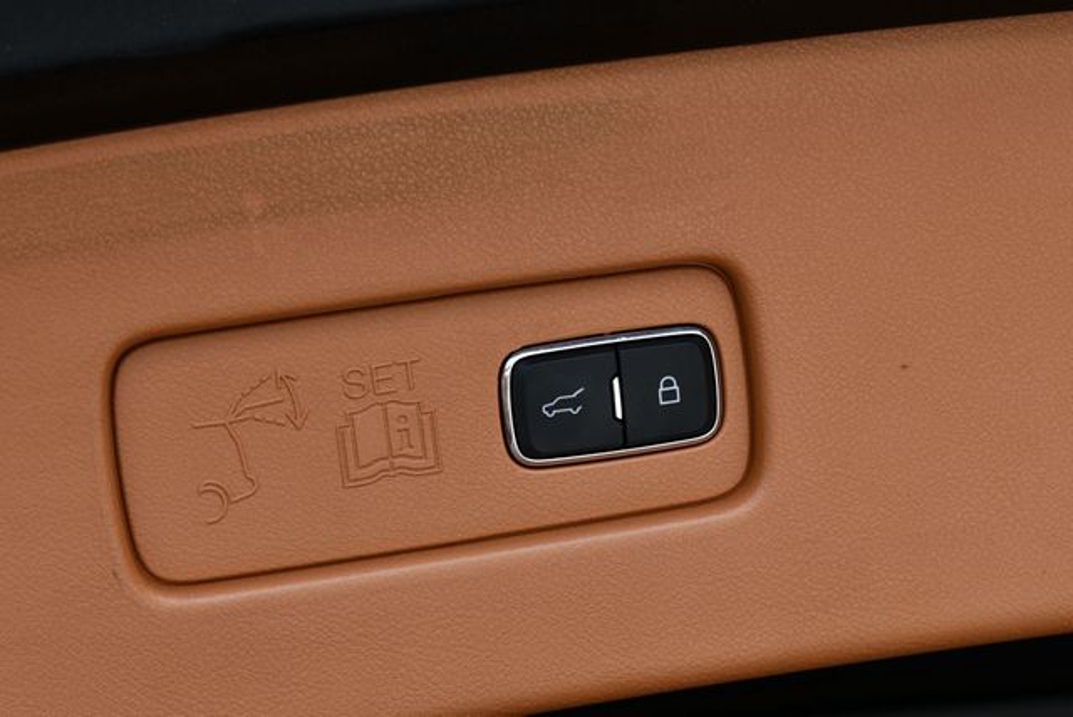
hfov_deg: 21.2
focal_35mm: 96
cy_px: 358
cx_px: 536
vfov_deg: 14.3
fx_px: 2864
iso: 200
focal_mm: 48
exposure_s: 1/250
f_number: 7.1
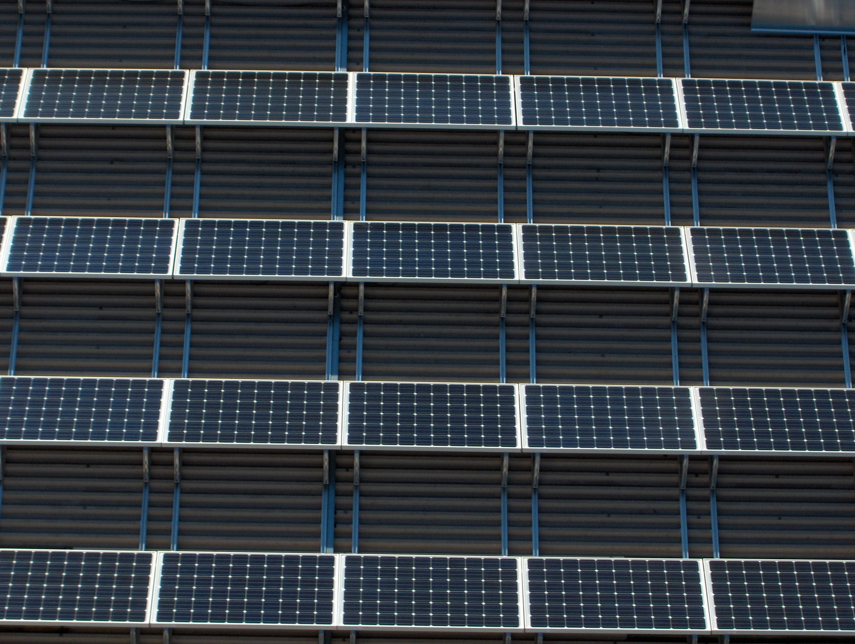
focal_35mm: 117
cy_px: 322
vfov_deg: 12.7
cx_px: 428
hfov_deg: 16.8
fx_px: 2894
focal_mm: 24
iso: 100
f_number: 4.9
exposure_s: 1/441
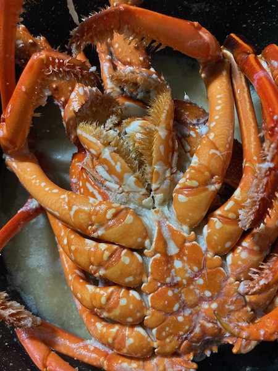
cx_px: 139
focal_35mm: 28
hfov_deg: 49.7
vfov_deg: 63.4
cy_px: 186
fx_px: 300
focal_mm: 3.99
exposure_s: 1/40
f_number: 1.8
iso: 320
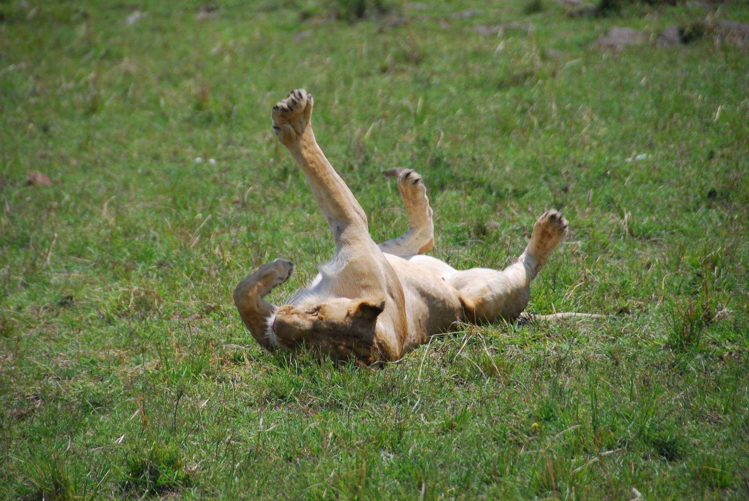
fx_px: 6249
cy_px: 250
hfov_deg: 6.9
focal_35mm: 300
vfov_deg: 4.6
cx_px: 374
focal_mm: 200
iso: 200
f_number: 5.6
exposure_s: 1/320
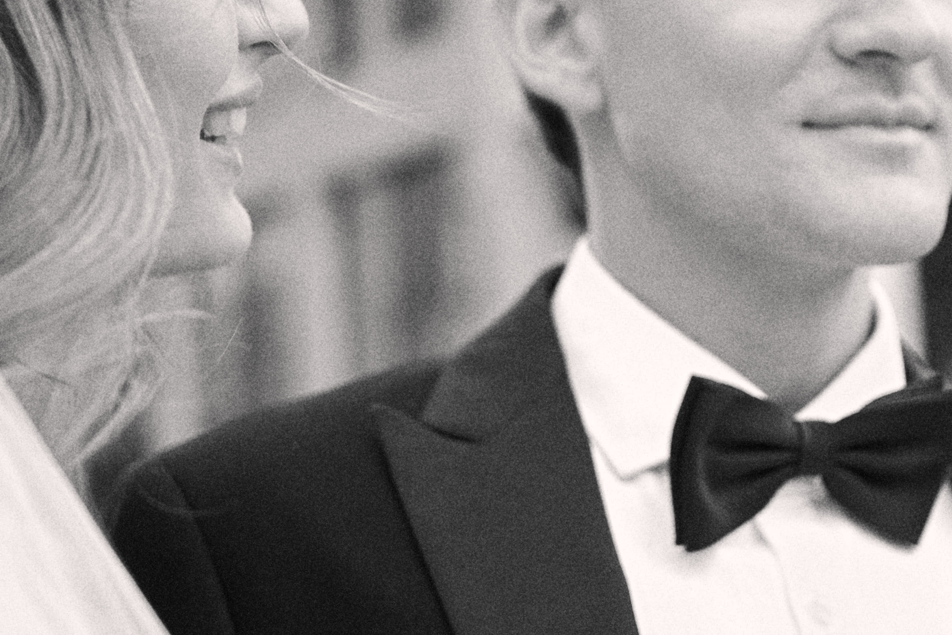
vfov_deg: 13.3
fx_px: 2724
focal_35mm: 103
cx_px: 591
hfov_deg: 19.8
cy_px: 173
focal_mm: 23
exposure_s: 1/125
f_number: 1.4
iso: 125
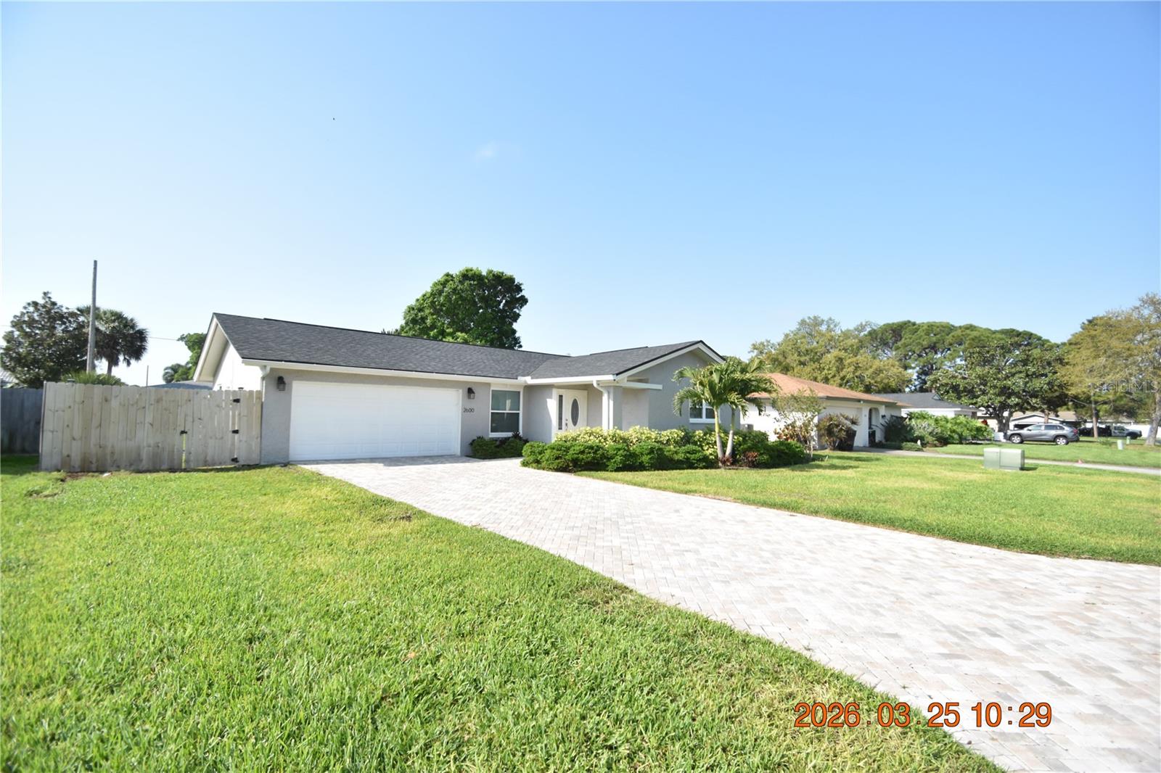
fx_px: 484
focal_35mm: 15
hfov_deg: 100.4
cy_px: 386
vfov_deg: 77.3
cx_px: 580
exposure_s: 1/4000
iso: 800
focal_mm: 10
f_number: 3.5
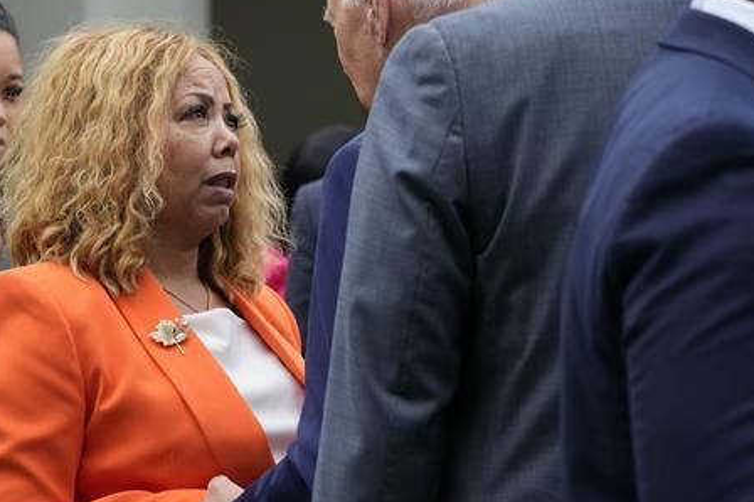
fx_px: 5107
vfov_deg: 5.6
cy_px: 264
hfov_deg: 8.4
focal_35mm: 244
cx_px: 234
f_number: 9
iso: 800
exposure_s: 1/500
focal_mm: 168
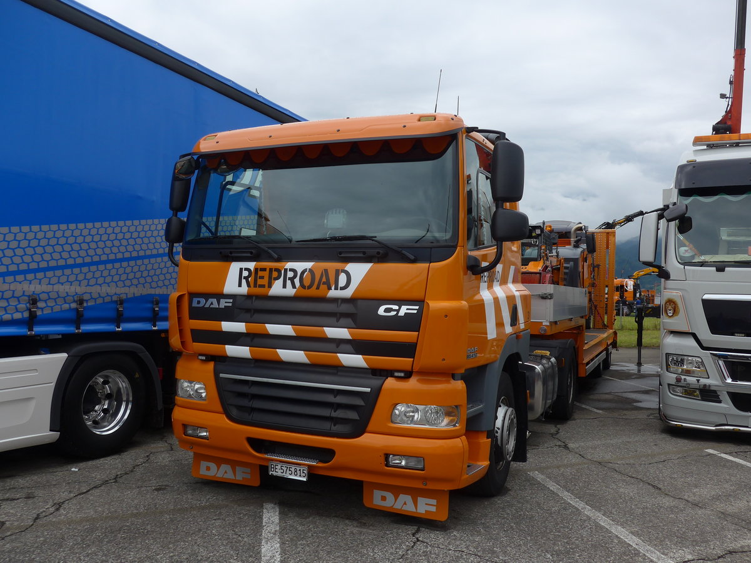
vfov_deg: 48.2
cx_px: 376
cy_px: 282
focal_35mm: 29
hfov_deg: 61.7
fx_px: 629
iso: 80
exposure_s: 1/800
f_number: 2.8
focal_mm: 6
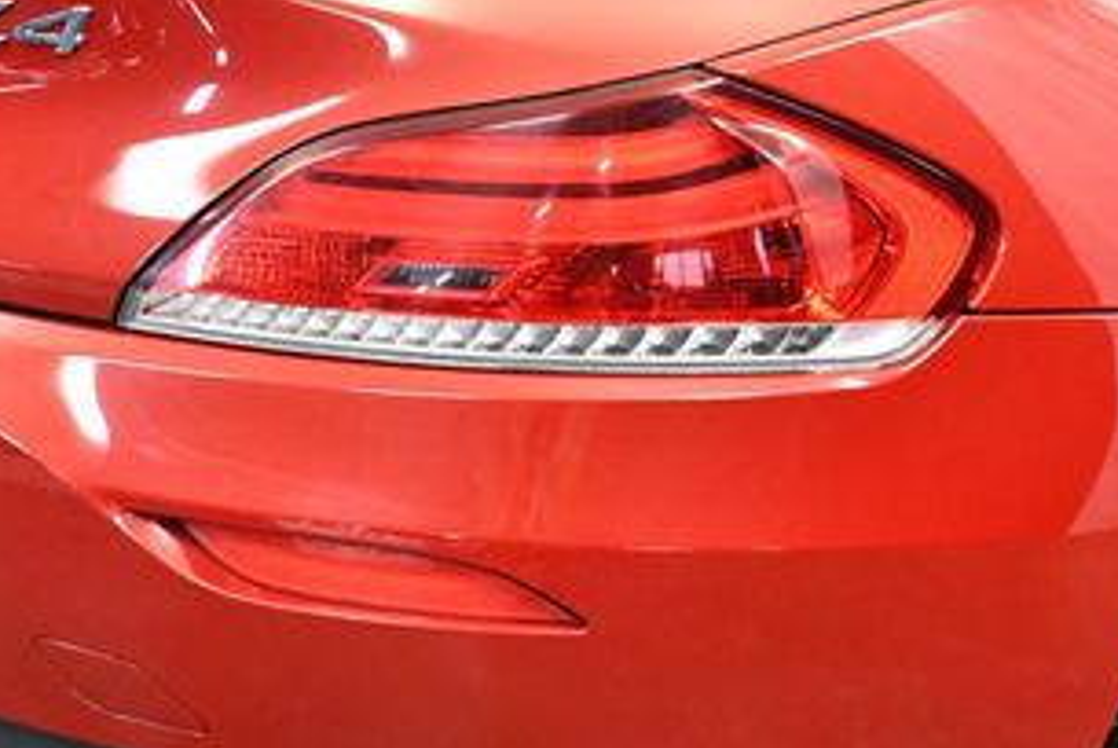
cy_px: 484
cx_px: 458
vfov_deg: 16.3
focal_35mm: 84
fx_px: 2611
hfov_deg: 24.1
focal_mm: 20
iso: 2800
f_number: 3.8
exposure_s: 1/125
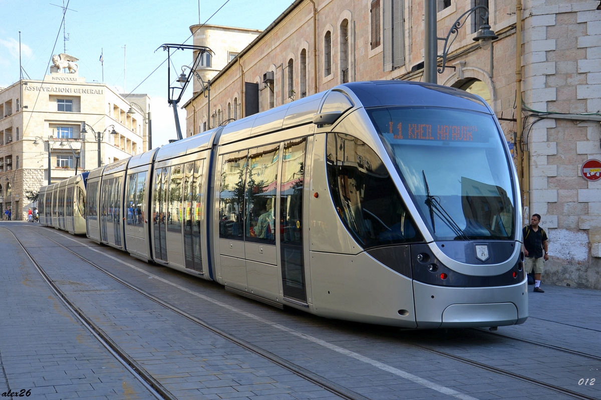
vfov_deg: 29.8
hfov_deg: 43.6
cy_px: 200
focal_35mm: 45
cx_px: 300
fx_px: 751
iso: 100
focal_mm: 30
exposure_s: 1/160
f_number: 6.3
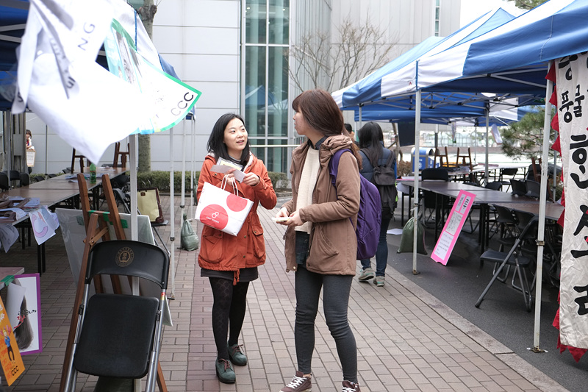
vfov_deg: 29.9
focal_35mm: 45
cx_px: 294
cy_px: 196
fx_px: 735
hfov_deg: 43.6
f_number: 3.6
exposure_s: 1/140
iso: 400
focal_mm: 30.2
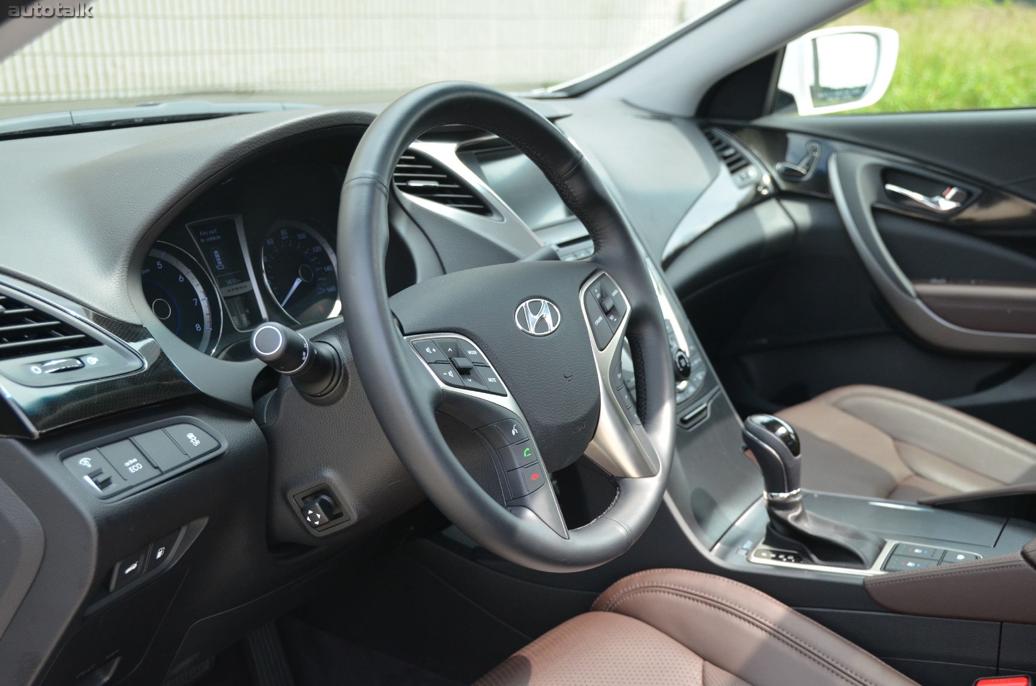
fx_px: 1120
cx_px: 518
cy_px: 343
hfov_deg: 49.6
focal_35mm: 39
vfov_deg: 34.1
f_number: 4
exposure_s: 1/1000
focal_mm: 26
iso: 800
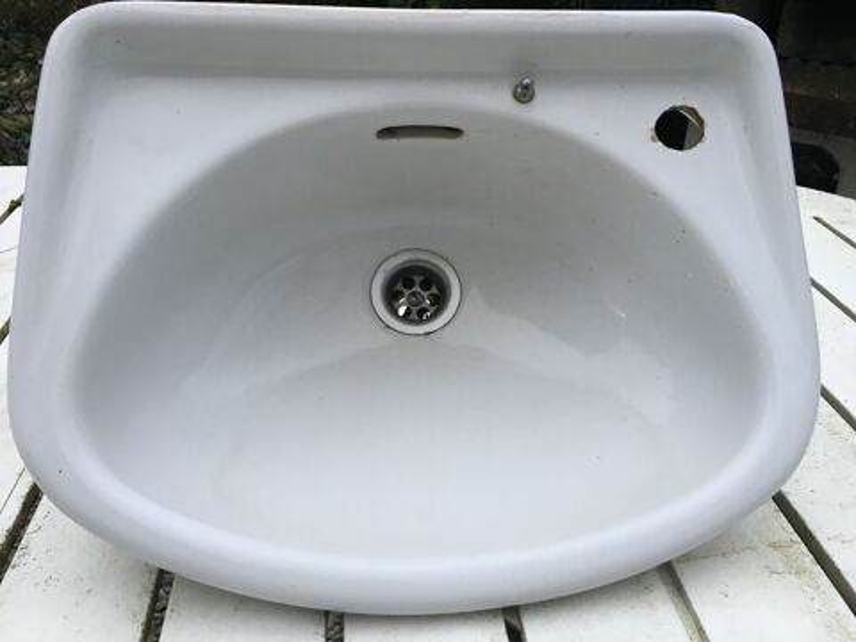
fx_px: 717
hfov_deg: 61.7
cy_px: 321
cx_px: 428
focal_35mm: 29
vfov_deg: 48.2
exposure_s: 1/33
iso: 80
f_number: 2.2
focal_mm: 4.15
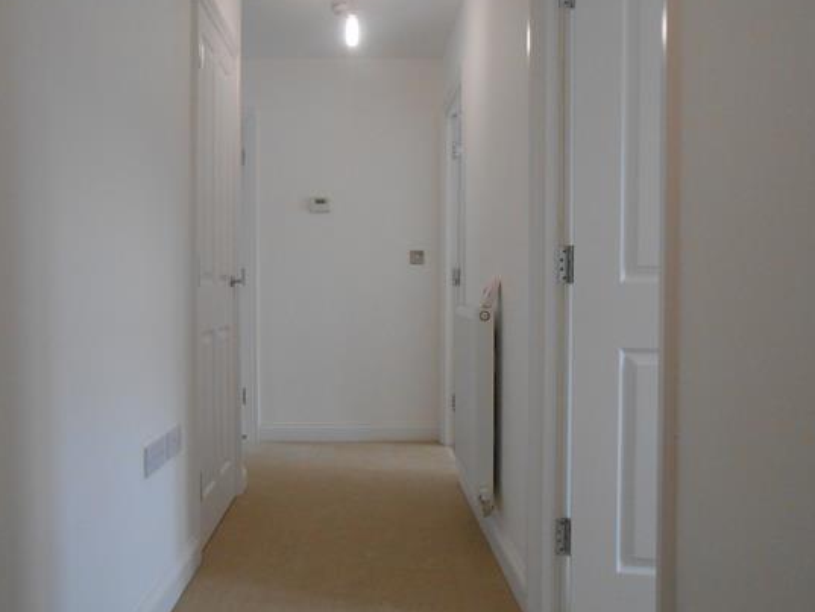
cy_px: 299
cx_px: 358
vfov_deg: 45.5
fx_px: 730
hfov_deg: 58.2
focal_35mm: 31
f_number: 3.5
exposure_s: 1/125
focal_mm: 4.6
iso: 400
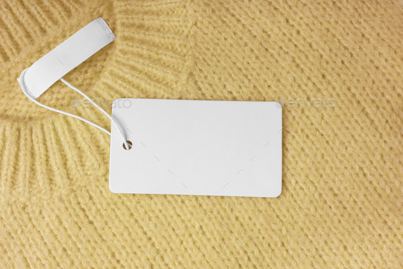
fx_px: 560
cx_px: 202
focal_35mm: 50
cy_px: 134
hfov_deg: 39.6
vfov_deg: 27.0
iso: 100
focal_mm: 50
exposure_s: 1/160
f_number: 8
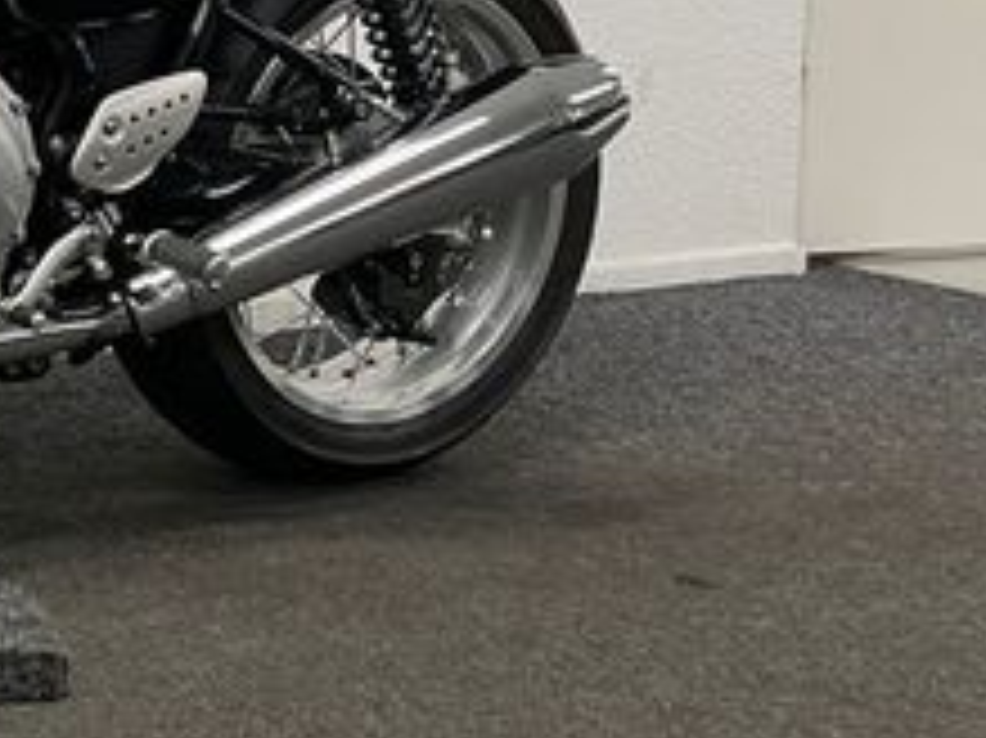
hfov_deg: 22.0
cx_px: -428
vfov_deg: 18.8
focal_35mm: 76
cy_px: -18
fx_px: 2164
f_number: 1.6
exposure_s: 1/50
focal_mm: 5.1
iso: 80
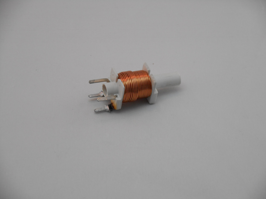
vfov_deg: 14.5
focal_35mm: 102
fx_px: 784
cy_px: 100
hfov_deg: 19.3
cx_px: 133
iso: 400
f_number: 5.8
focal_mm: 18.2
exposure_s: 1/60
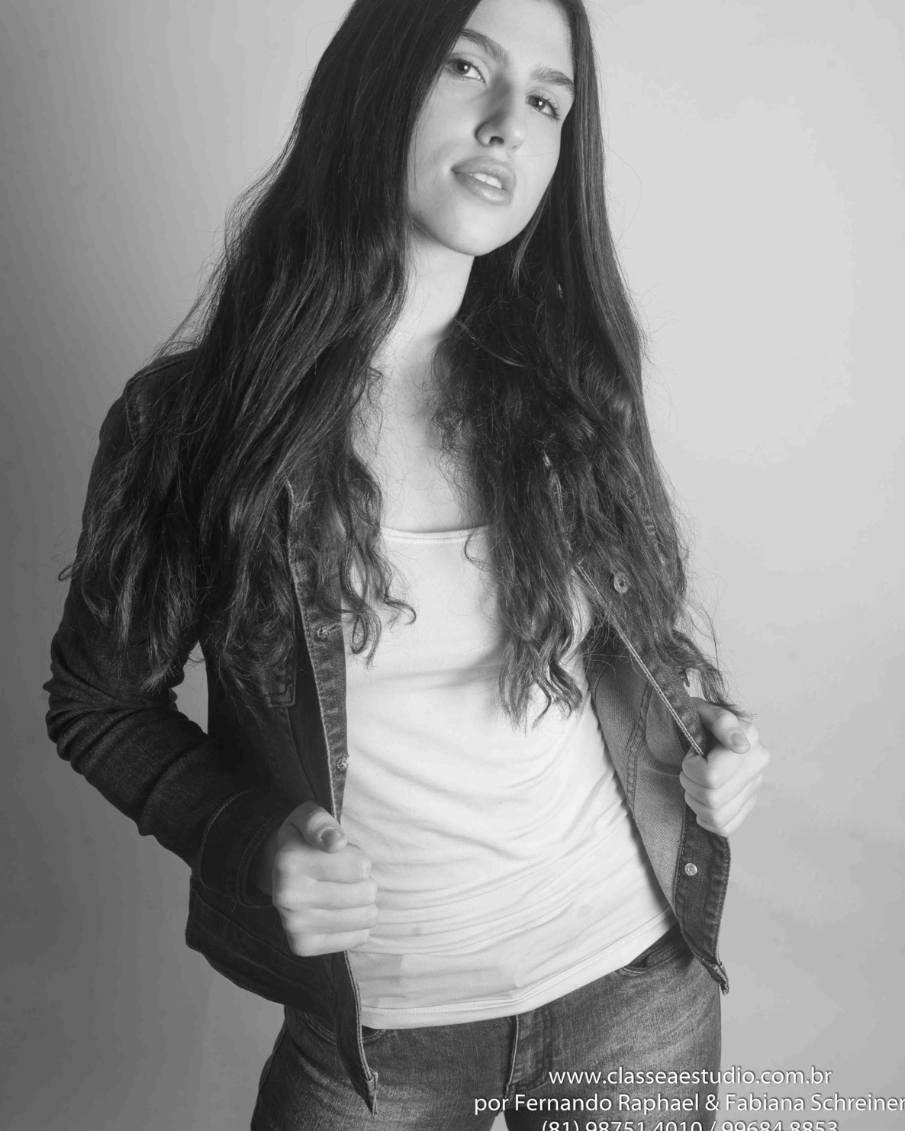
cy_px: 458
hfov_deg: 36.5
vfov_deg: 44.6
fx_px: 1372
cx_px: 456
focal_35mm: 41
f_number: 9
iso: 100
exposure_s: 1/160
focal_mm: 36
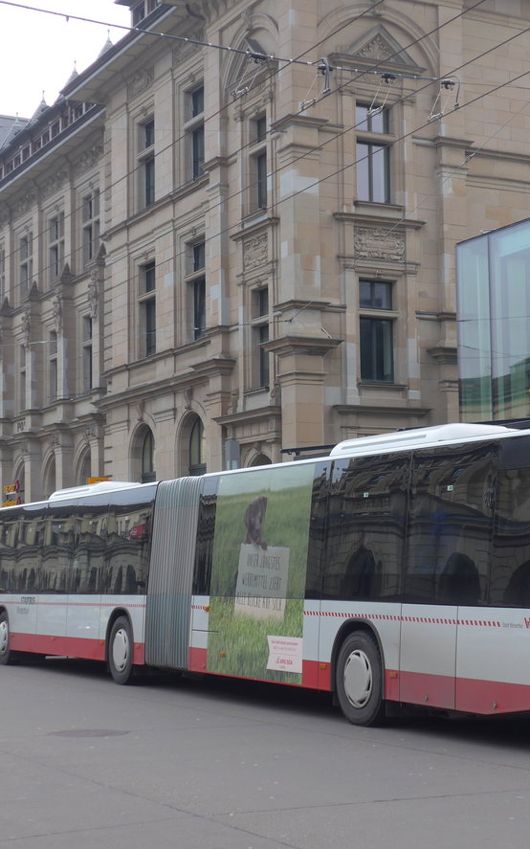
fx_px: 1526
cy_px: 419
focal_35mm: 66
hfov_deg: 19.6
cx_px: 383
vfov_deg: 31.1
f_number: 3
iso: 80
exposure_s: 1/80
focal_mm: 9.5
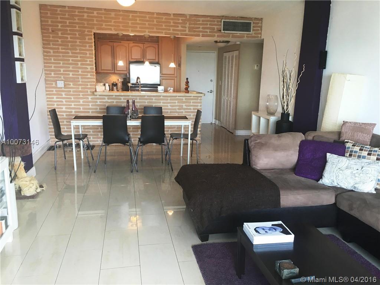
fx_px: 318
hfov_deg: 61.7
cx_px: 190
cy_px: 142
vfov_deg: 48.2
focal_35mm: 29
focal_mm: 4.15
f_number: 2.2
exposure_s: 1/30
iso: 32
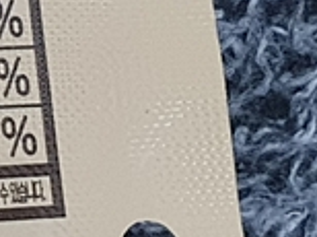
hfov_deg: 17.4
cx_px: -198
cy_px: -100
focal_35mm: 98
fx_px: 896
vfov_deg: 14.2
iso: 320
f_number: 2.4
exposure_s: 1/24
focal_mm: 4.3
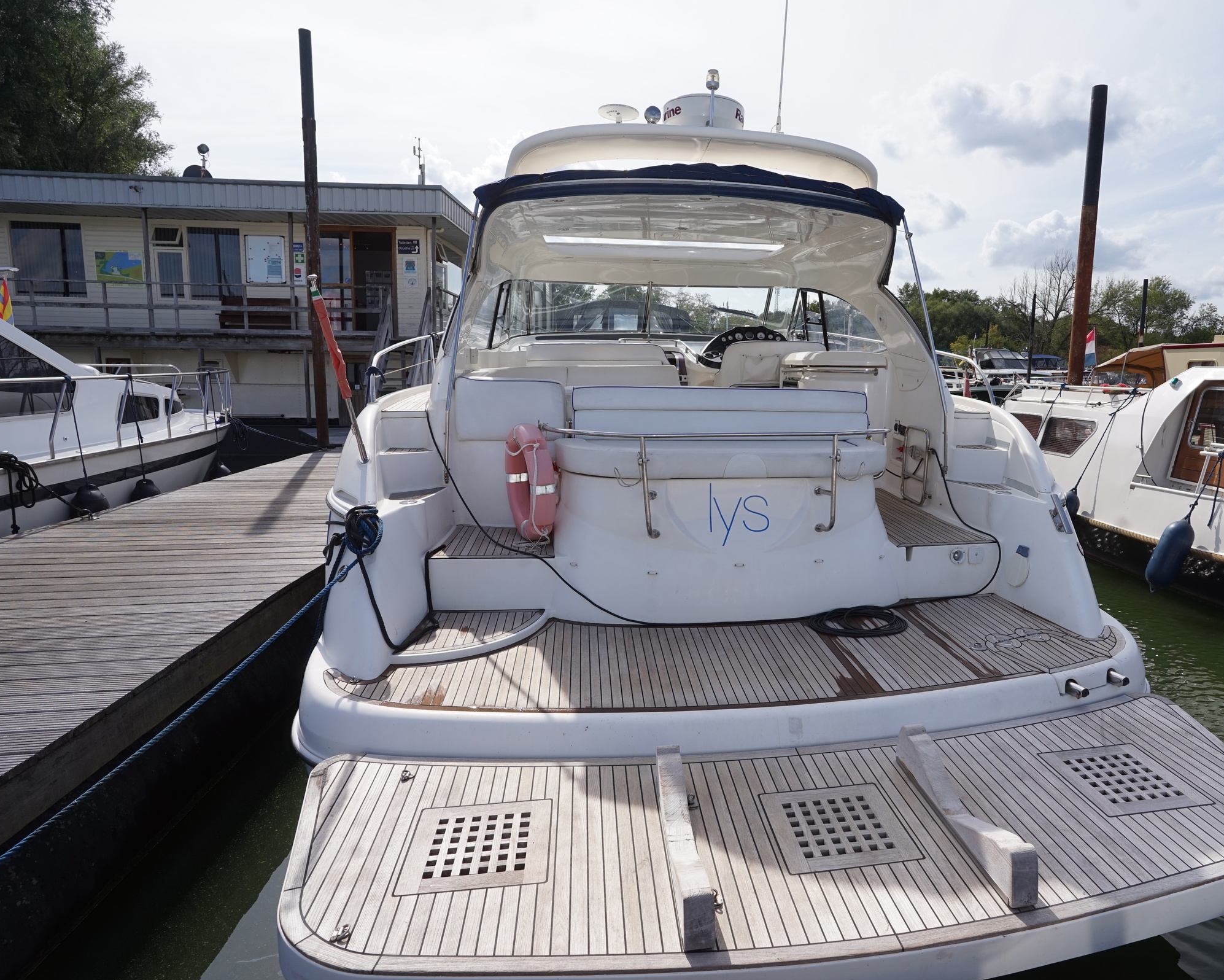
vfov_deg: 68.1
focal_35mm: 20
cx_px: 723
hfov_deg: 79.6
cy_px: 482
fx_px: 725
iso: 100
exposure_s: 1/200
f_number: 9
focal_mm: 17
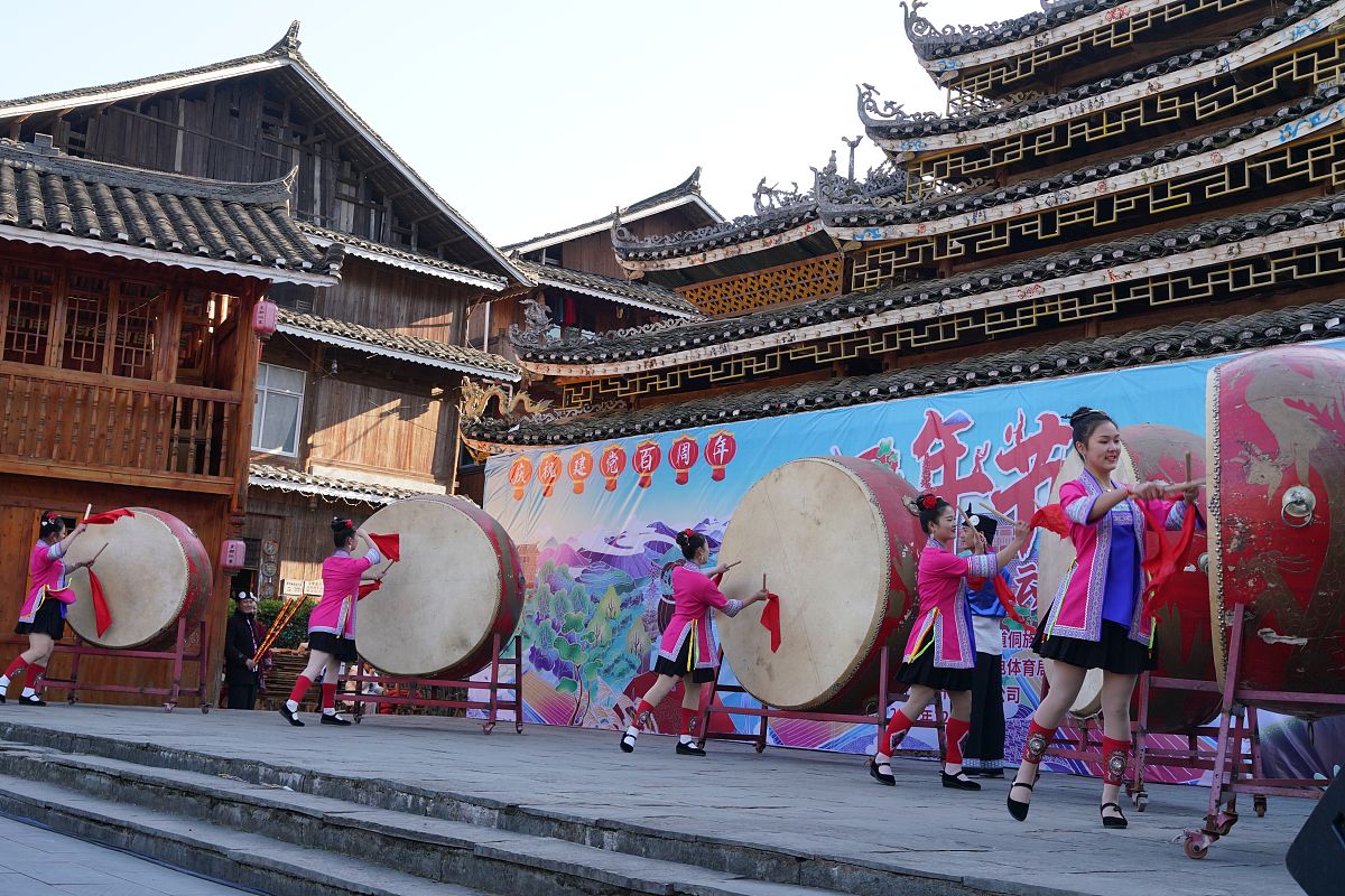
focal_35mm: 39
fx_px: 1457
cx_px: 672
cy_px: 448
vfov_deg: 34.2
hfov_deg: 49.6
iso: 1000
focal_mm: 39
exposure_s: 1/320
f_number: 8
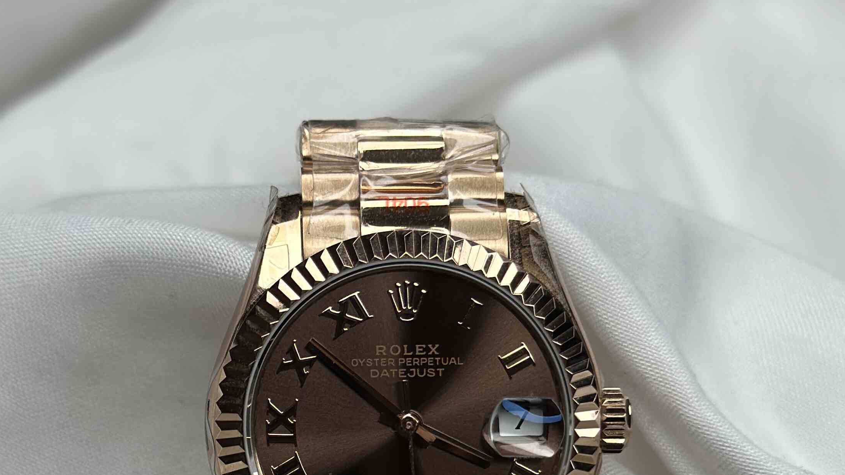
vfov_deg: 12.5
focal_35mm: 96
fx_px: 2151
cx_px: 408
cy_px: 455
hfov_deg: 22.2
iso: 80
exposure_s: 1/980
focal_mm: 6.86
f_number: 1.78
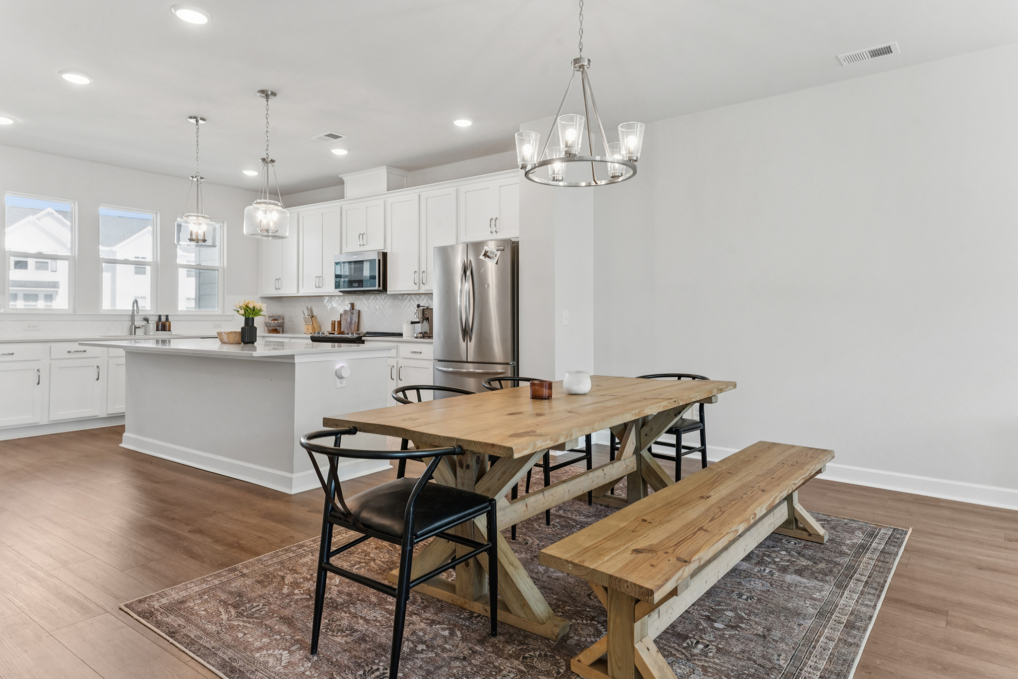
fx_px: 396
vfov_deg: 81.2
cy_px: 340
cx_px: 509
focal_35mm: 14
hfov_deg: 104.3
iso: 400
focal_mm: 14
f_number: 8
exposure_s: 1/15
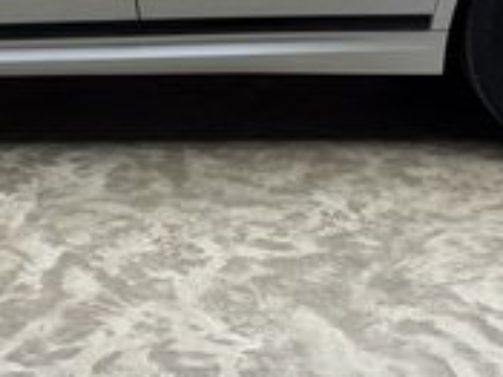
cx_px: 158
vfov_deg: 16.4
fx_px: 1278
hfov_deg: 22.2
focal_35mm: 88
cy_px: -17
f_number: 1.78
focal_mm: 6.76
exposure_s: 1/180
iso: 64
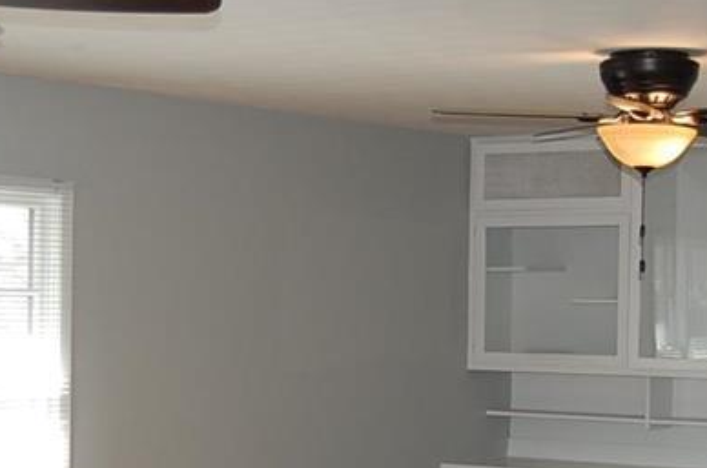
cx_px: 180
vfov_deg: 13.1
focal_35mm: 103
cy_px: 433
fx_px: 2019
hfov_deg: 19.7
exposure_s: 1/200
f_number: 4
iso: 400
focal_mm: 26
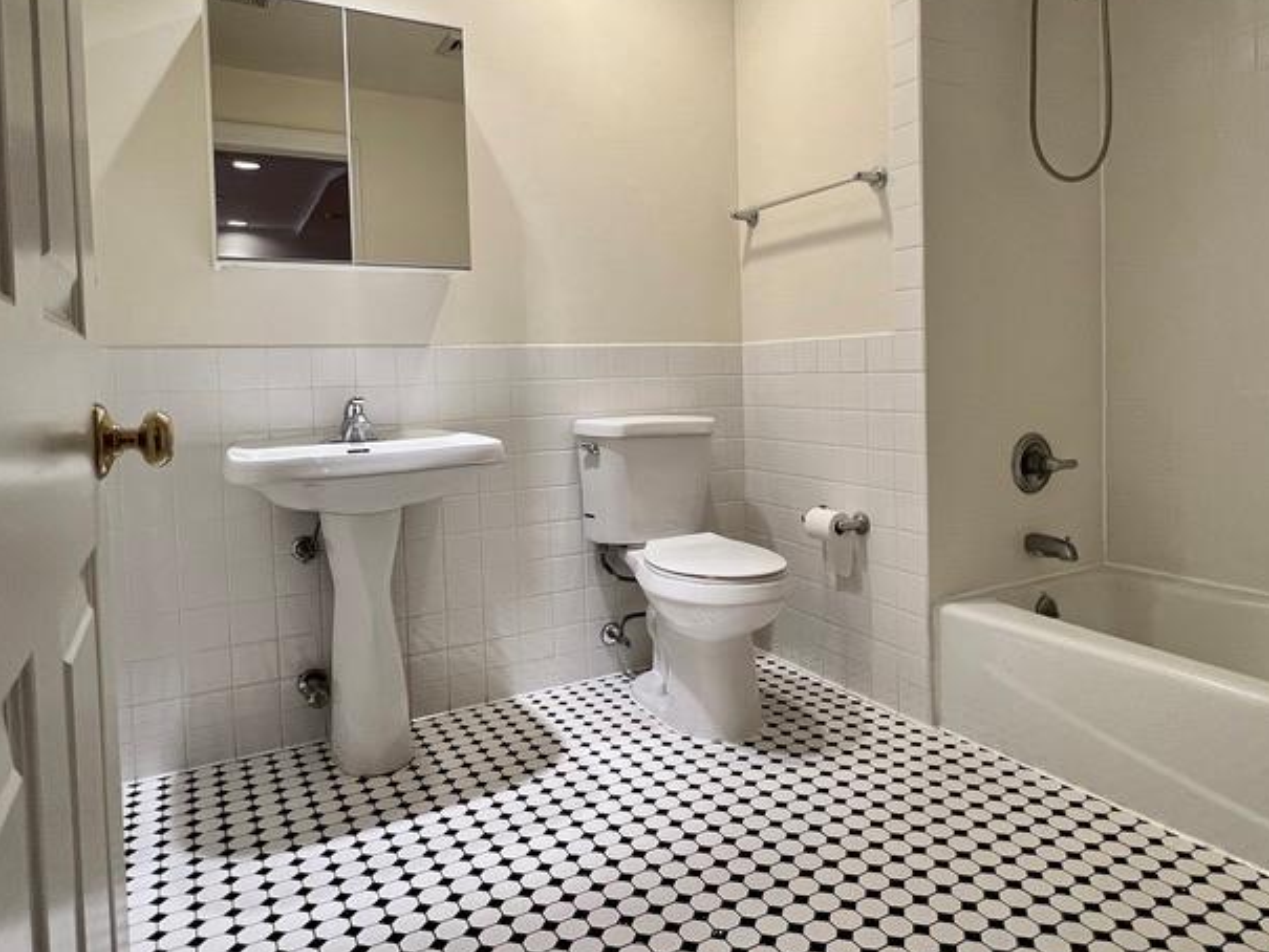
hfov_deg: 76.2
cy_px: 407
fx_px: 807
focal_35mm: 22
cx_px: 694
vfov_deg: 60.8
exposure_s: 1/120
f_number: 1.8
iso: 125
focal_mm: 1.57
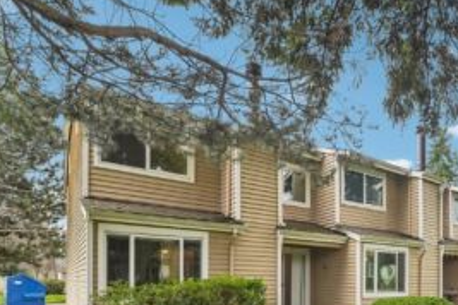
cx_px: 334
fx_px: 305
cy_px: 224
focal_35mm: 24
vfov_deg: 51.2
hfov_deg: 69.6
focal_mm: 16
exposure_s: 1/250
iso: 1600
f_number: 8
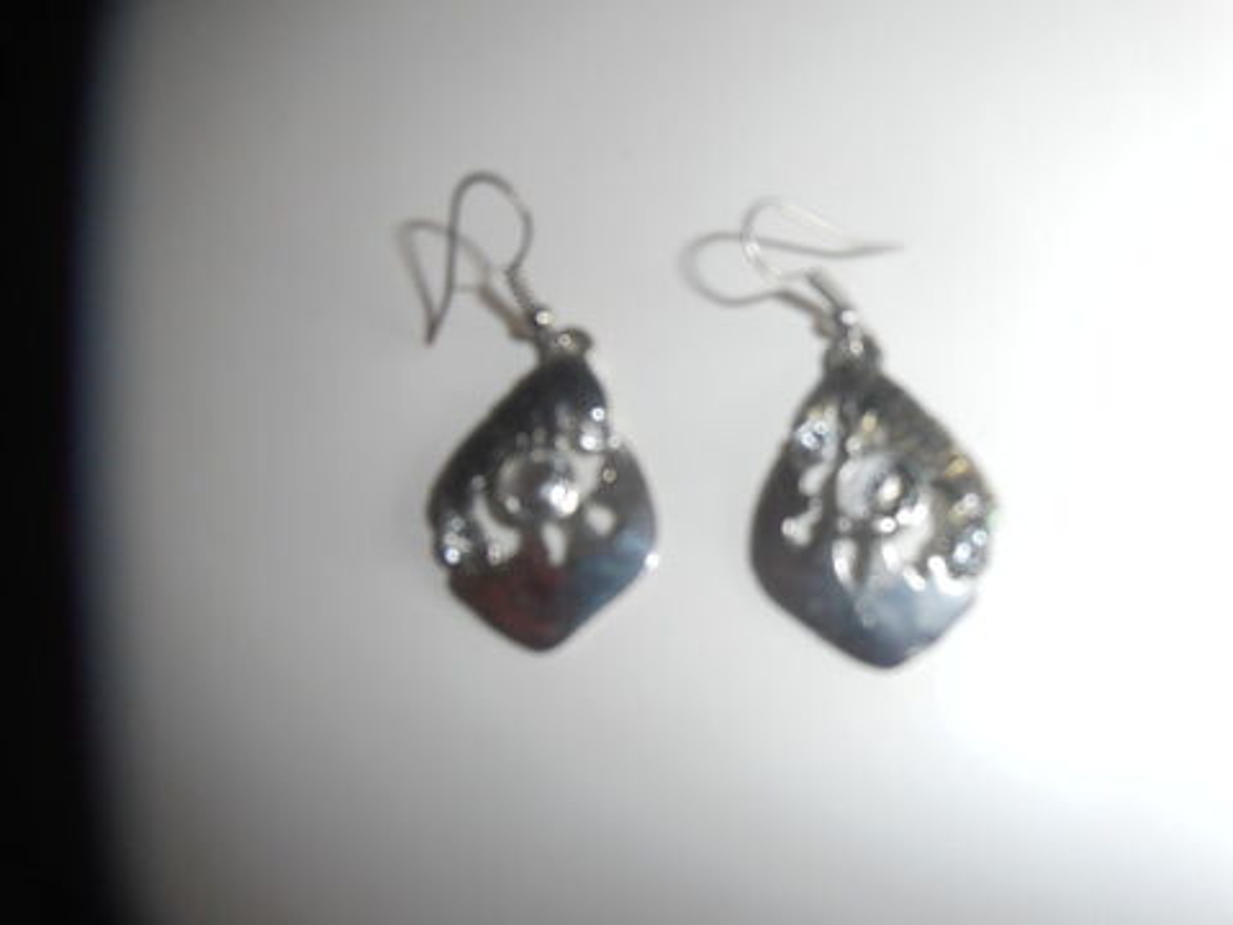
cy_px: 462
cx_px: 616
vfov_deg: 56.8
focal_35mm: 24
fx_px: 855
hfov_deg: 71.6
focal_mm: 4.2
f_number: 3
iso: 125
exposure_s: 1/30
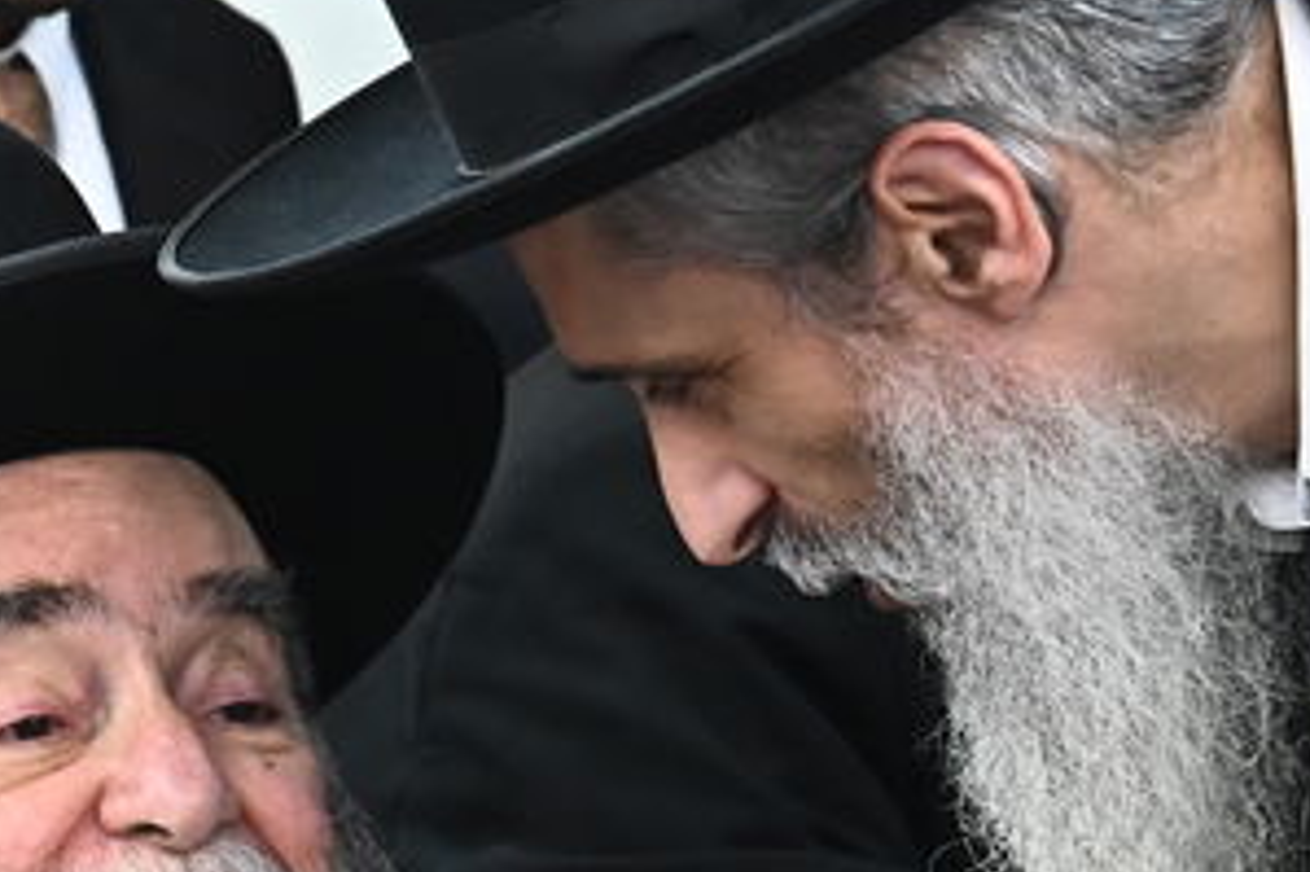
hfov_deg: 9.2
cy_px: 329
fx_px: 8183
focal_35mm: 225
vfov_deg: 6.1
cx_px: 719
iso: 2500
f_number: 4
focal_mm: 48
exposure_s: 1/160
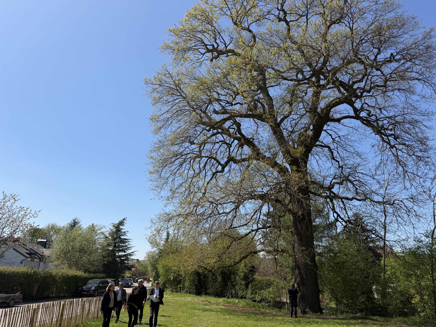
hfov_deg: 71.6
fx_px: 302
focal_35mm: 24
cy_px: 164
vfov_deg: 56.8
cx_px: 218
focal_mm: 6.76
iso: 80
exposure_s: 1/4975
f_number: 1.78
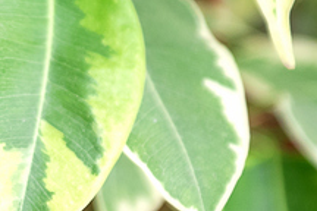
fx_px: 3231
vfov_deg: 3.7
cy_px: 146
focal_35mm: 367
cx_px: -90
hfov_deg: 5.6
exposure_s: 1/30
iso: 200
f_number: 4.5
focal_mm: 85
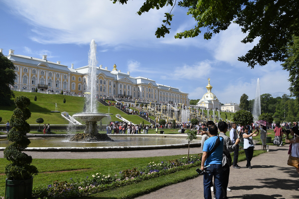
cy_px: 100
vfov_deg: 41.7
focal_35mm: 32
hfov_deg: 59.5
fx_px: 262
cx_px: 150
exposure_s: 1/400
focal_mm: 21
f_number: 10
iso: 200
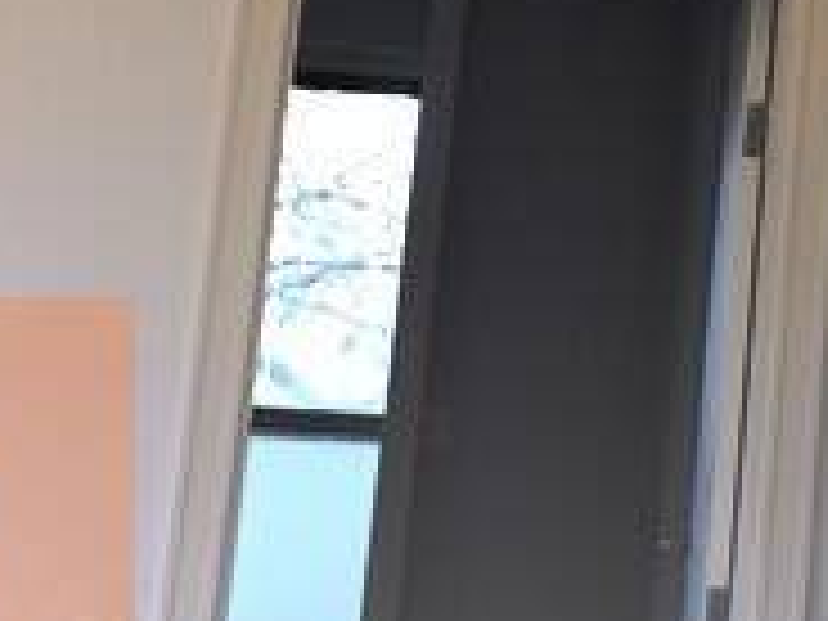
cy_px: -248
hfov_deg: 19.0
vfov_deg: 13.9
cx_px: 814
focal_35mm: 101
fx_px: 2416
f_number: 2.2
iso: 32
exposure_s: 1/32
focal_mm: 4.15
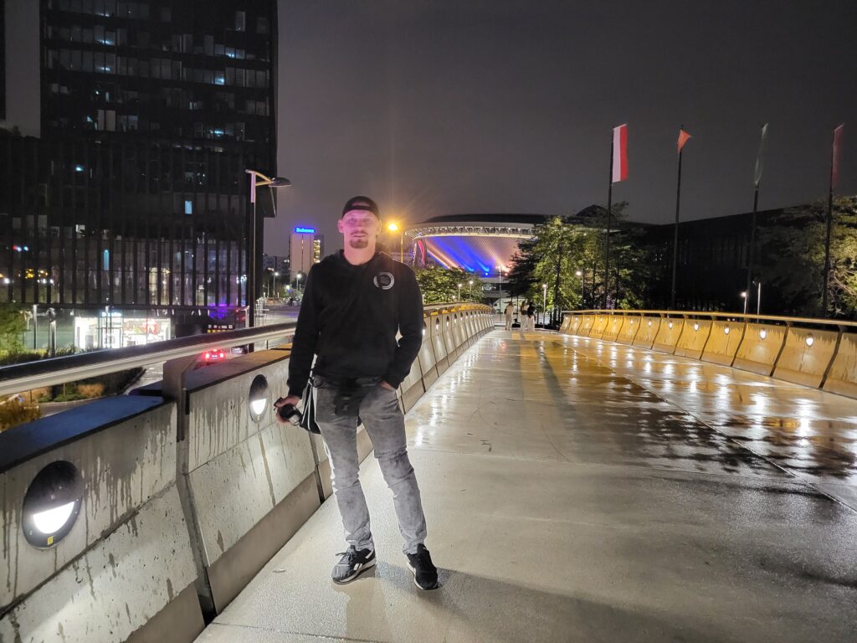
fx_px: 644
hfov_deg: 67.3
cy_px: 322
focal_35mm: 26
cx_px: 428
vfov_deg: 53.1
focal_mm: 5.4
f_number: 1.8
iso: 1250
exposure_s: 1/11
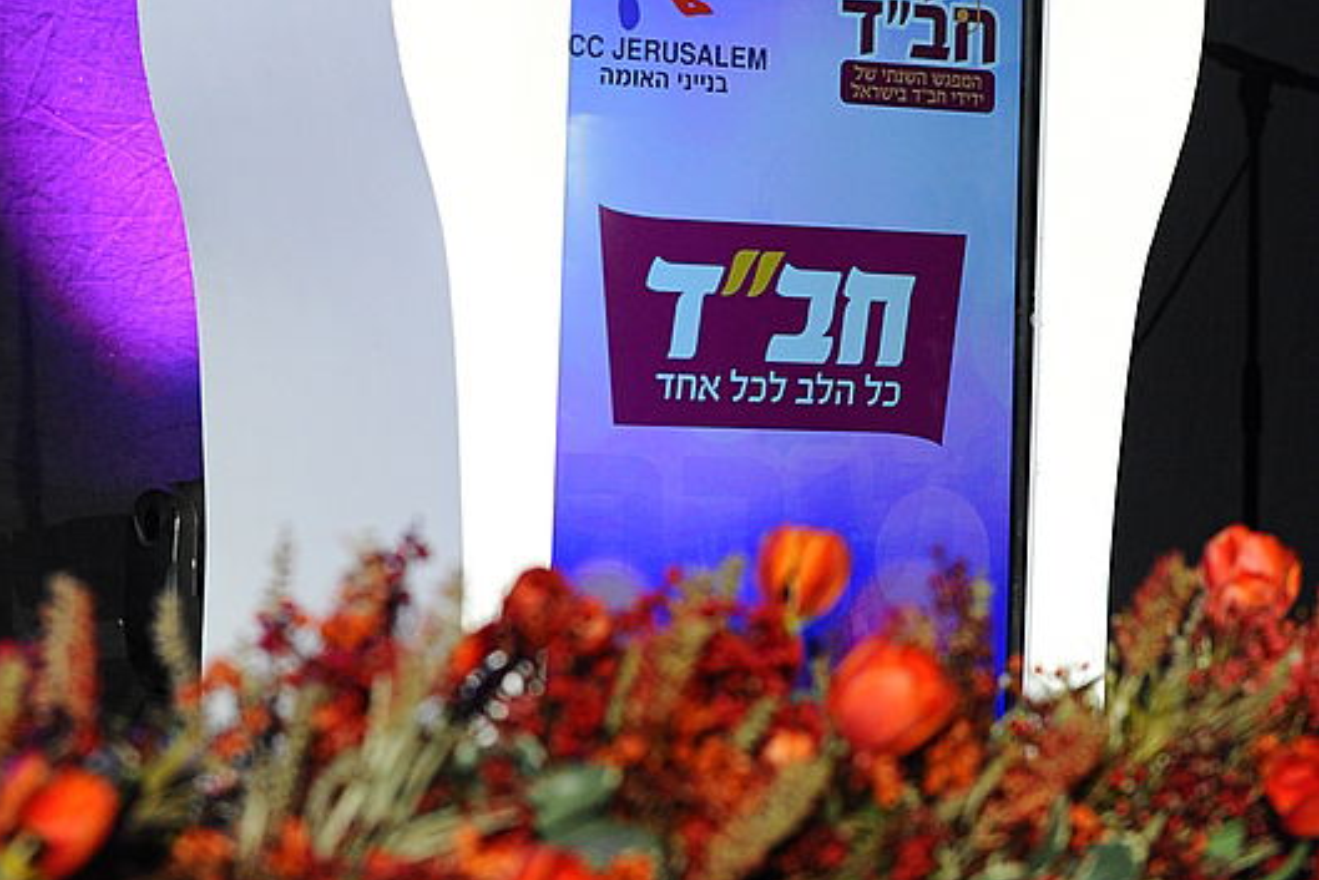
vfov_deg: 10.5
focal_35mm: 130
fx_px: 4764
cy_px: 37
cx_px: 657
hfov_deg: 15.8
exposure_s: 1/250
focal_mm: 86
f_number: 4.5
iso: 1600
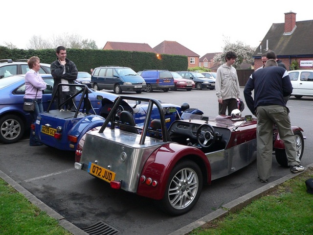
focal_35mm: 36
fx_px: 326
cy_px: 118
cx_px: 156
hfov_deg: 51.4
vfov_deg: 39.7
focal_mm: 6
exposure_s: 1/15
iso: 200
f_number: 2.8
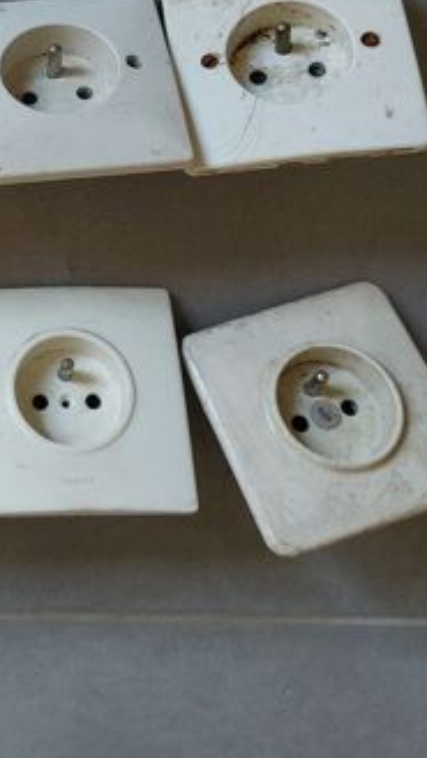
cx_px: -76
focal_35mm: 51
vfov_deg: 39.1
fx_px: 1024
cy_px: 157
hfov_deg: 21.9
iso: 200
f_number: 1.8
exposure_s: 1/50
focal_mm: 5.23
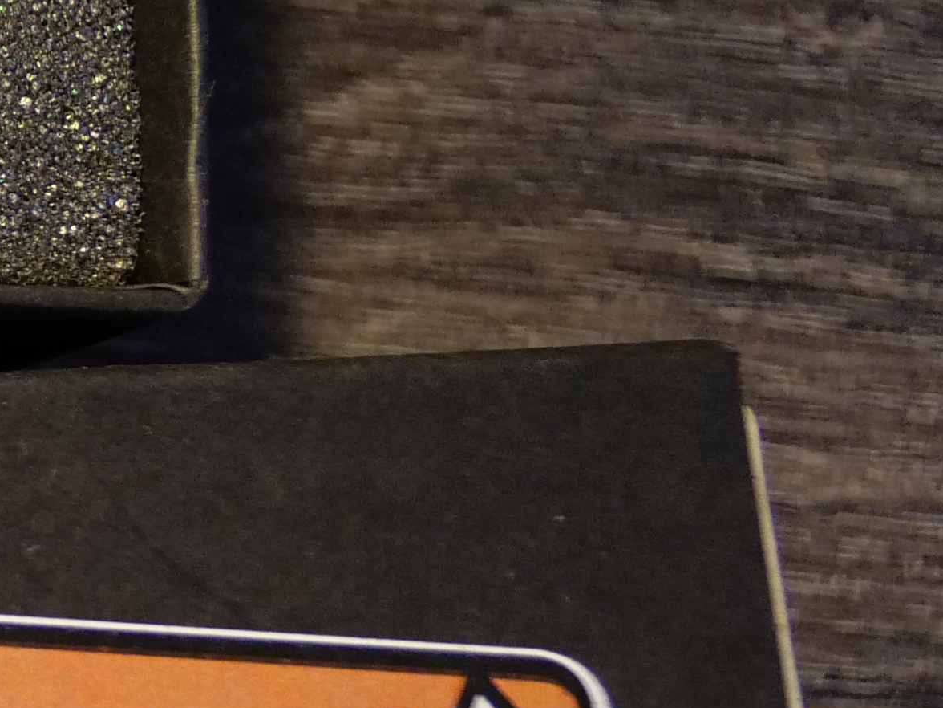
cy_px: 391
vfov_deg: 15.2
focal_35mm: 97
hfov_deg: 15.2
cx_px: -1083
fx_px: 2642
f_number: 1.7
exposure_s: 1/60
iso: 1000
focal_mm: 11
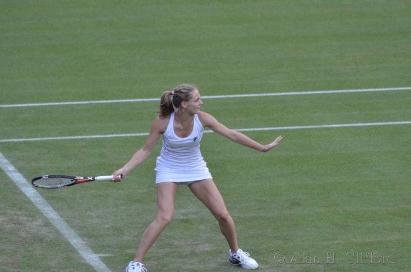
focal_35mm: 450
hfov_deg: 4.6
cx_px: 206
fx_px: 5125
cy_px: 136
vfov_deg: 3.0
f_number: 5.3
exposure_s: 1/500
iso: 640
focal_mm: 300
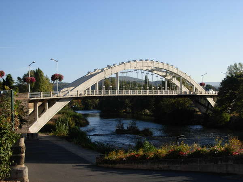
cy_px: 91
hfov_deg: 33.2
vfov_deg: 25.2
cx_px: 122
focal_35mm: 58
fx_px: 407
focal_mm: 9.5
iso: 79
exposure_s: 1/966
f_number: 3.3
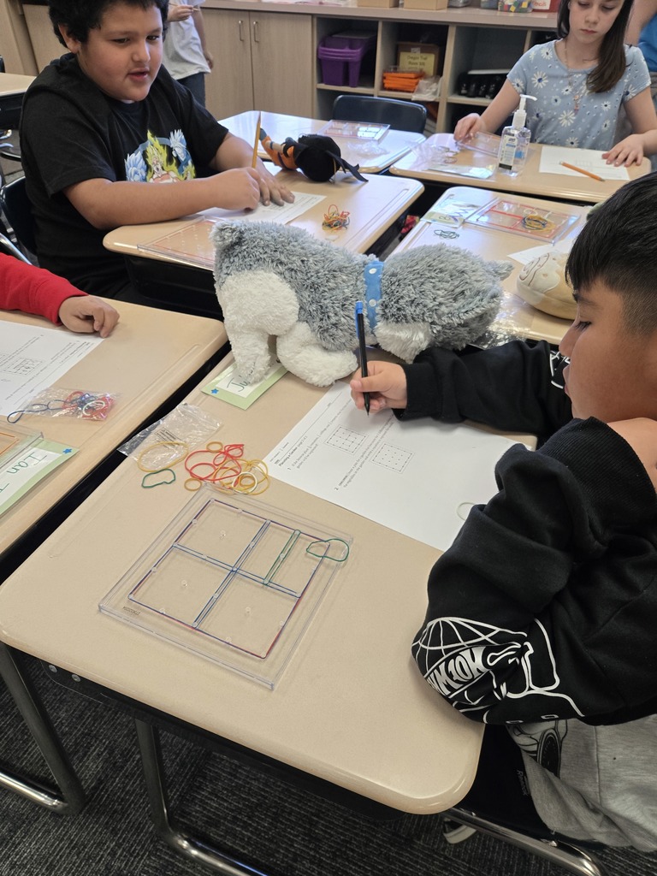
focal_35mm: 23
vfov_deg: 73.9
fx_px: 582
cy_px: 438
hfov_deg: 58.9
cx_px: 328
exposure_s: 1/120
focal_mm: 5.4
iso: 200
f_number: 1.8
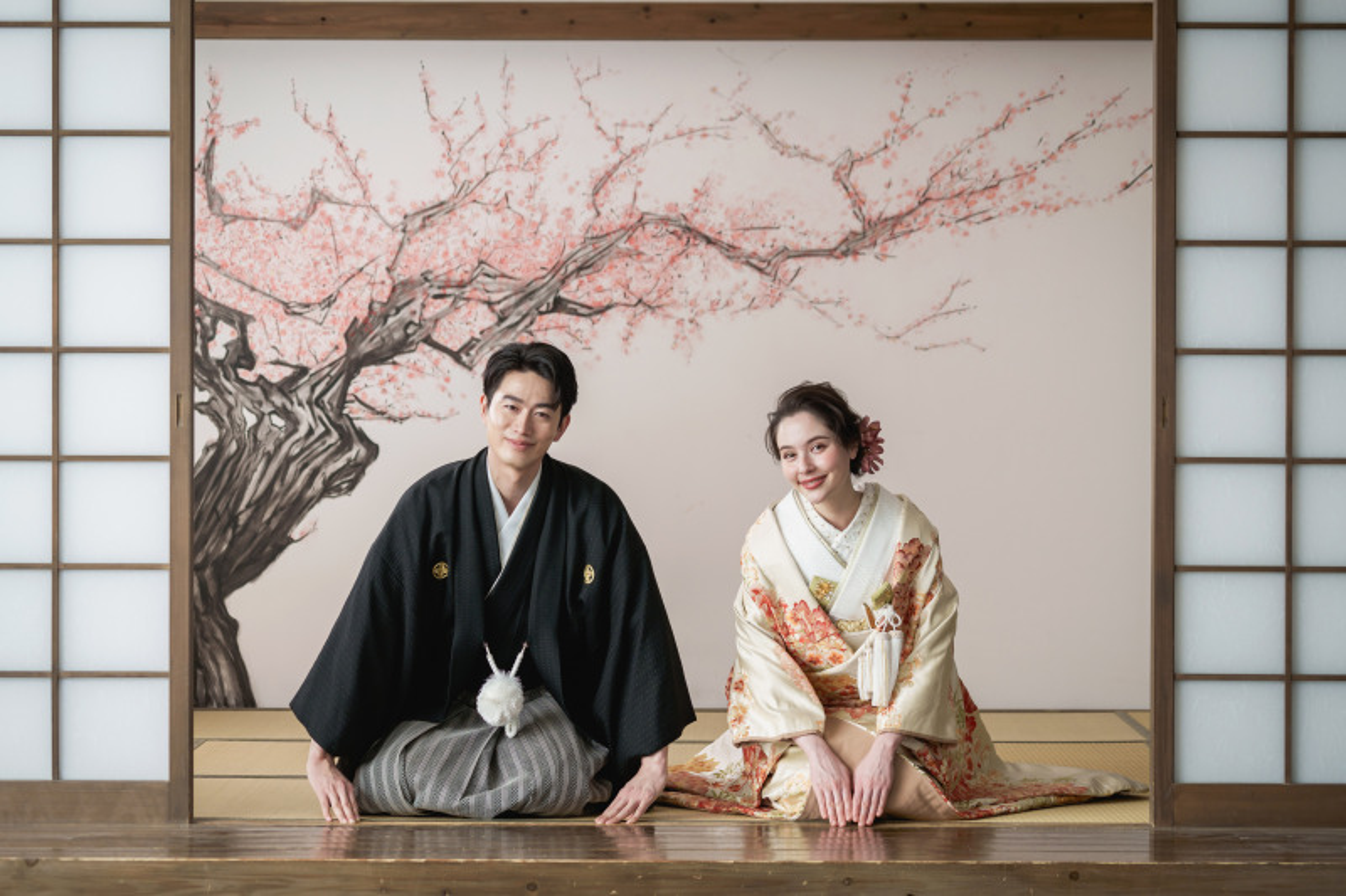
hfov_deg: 21.7
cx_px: 673
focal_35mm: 94
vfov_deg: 14.5
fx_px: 3514
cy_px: 448
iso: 400
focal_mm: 94
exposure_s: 1/80
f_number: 4.5
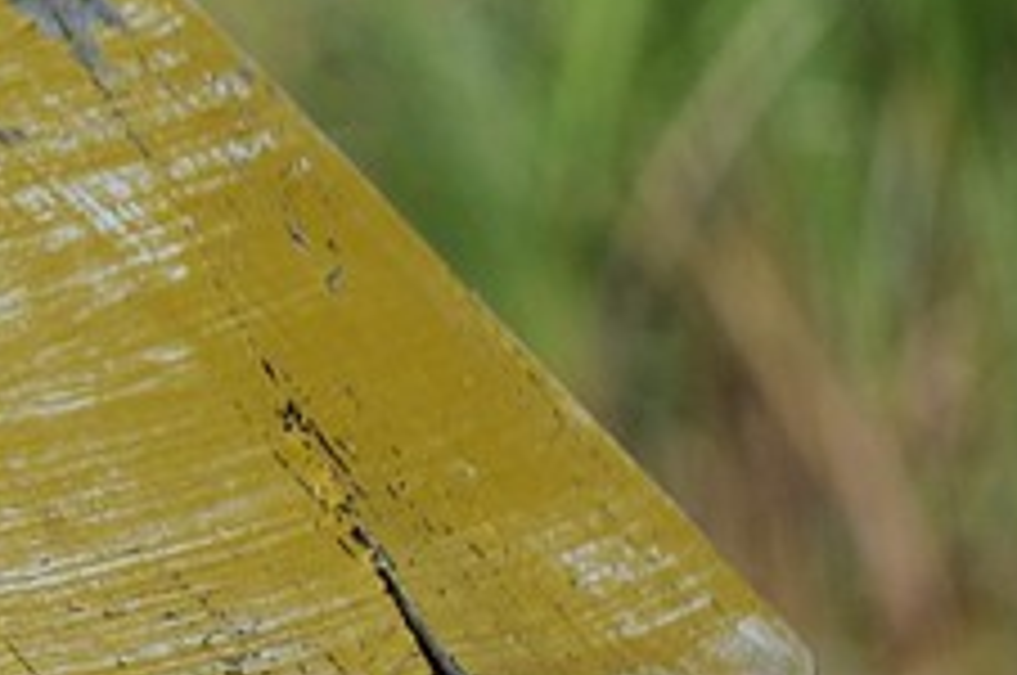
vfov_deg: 2.8
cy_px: 788
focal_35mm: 496
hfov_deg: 4.0
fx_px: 13992
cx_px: -2092
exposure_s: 1/160
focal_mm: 70
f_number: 6.3
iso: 400
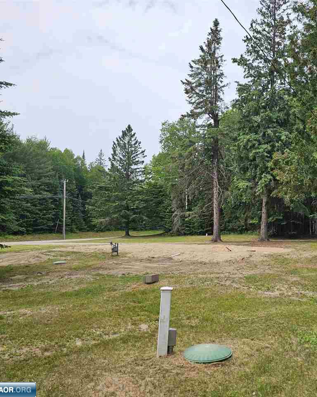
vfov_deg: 58.8
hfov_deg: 46.4
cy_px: 198
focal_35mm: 30
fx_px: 352
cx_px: 245
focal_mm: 6.3
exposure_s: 1/483
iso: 10
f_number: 1.7
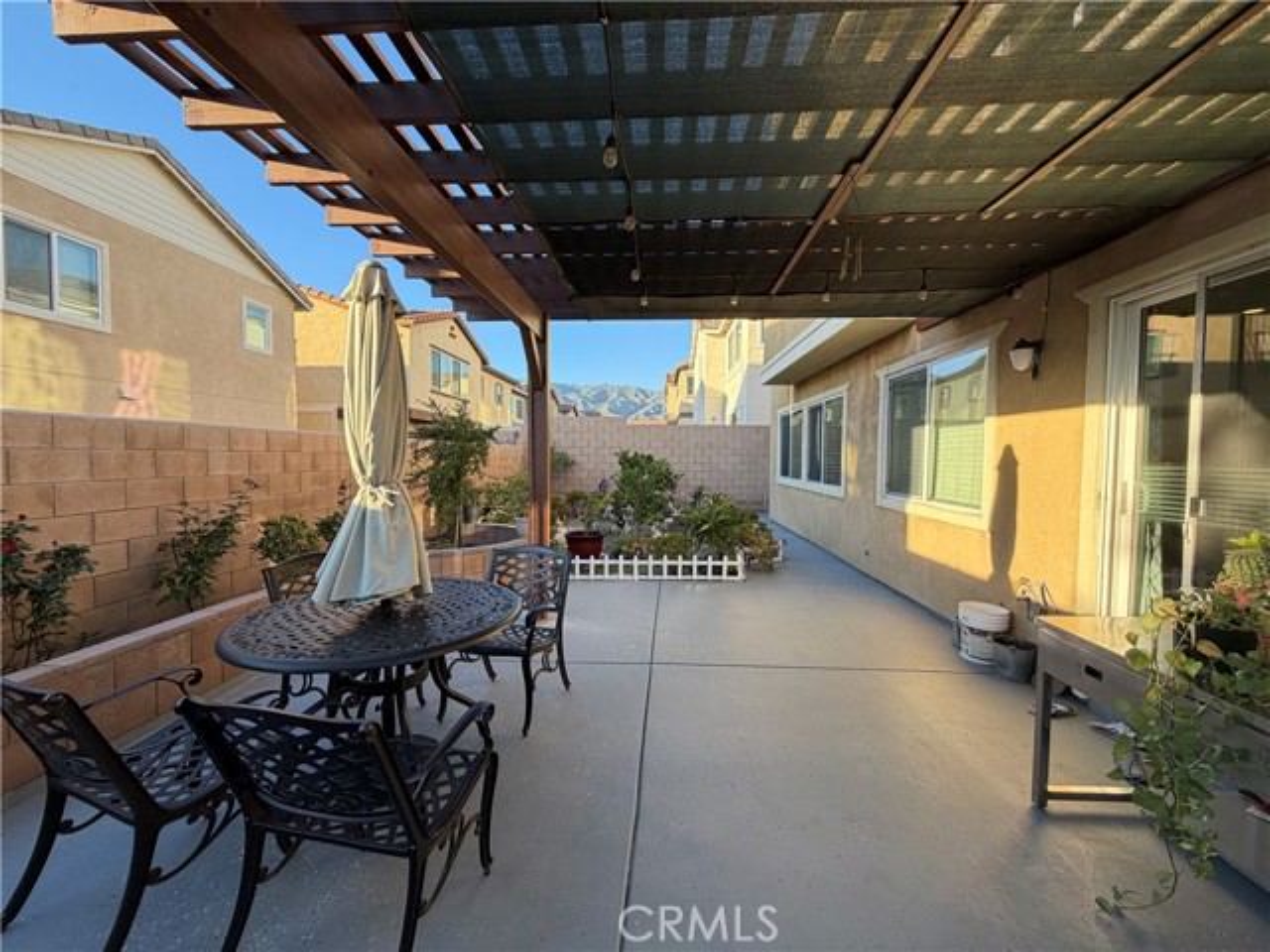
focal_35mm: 14
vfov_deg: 85.7
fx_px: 514
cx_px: 635
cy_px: 476
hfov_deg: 102.1
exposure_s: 1/224
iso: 40
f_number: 2.2
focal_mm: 2.22
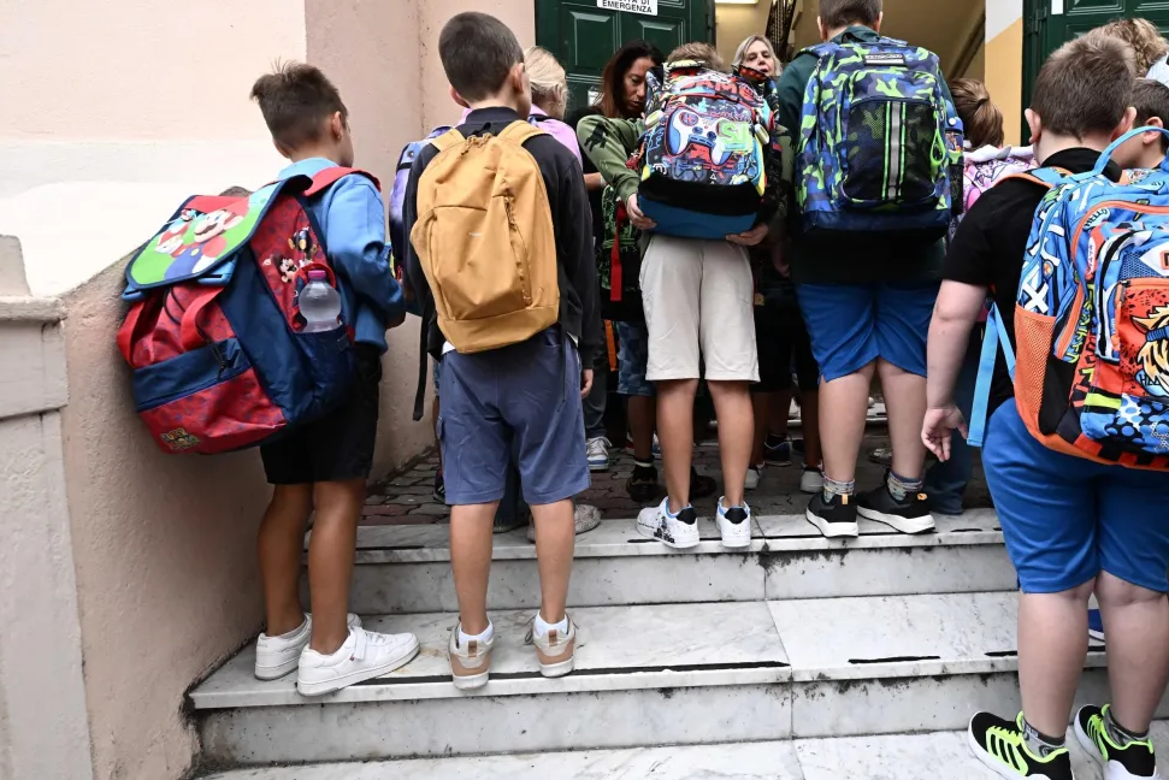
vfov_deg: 59.4
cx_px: 707
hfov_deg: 80.1
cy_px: 355
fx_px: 682
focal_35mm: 21
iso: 4500
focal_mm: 17
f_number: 5
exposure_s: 1/1000
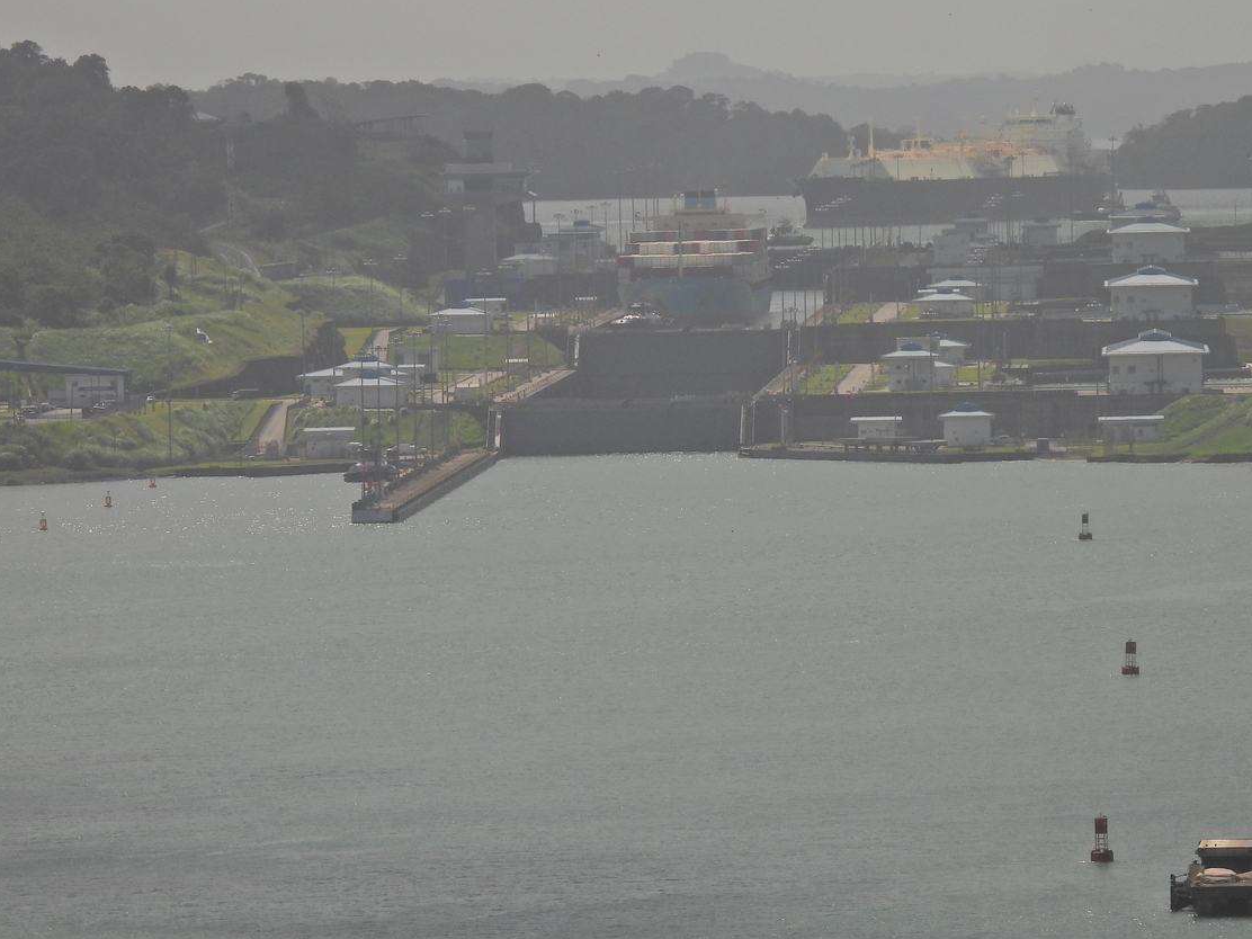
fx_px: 14576
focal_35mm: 403
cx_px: 660
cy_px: 427
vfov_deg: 3.7
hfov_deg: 4.9
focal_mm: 62.5
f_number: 5
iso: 100
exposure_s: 1/640
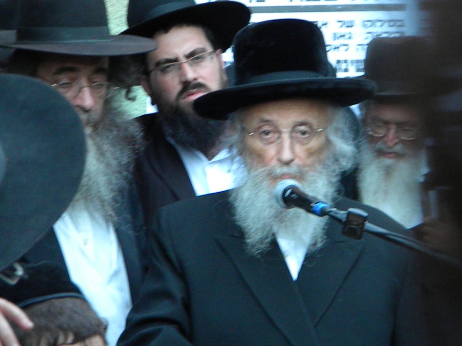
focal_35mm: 148
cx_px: 231
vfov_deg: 10.0
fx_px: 1975
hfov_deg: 13.3
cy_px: 173
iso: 1094
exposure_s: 1/80.5
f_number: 5
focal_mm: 26.8
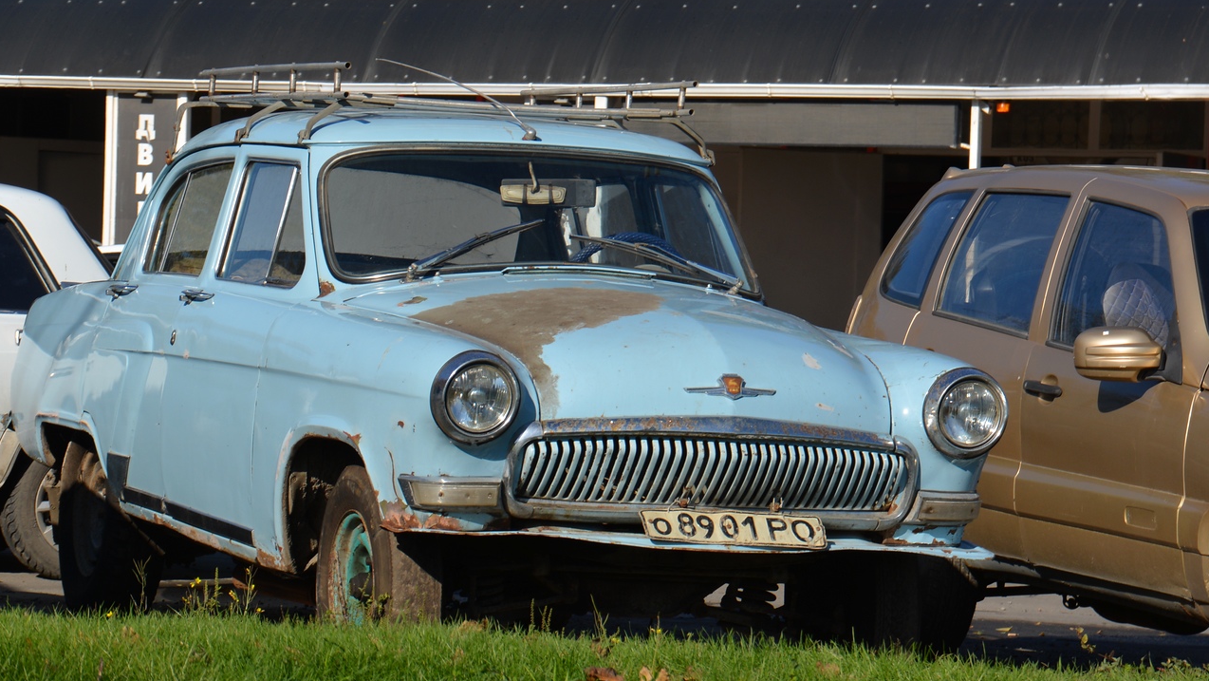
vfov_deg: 8.8
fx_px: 4444
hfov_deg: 15.5
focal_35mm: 139
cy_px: 237
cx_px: 556
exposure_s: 1/320
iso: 100
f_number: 9
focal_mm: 75
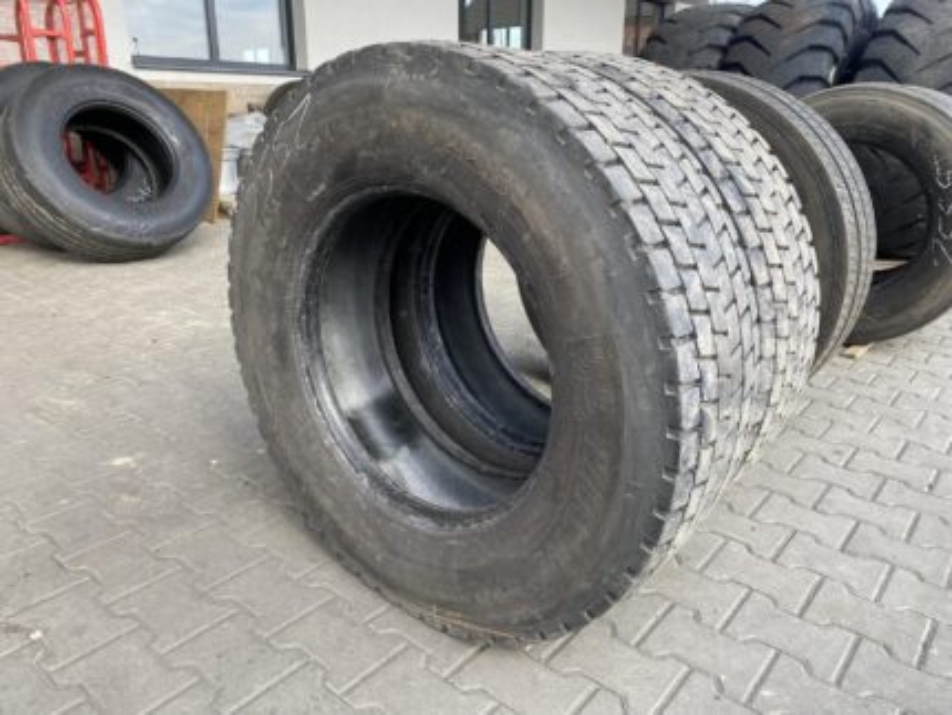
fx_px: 715
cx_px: 476
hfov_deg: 67.3
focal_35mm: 26
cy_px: 358
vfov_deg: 53.1
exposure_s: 1/208
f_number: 1.8
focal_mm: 4.25
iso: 32
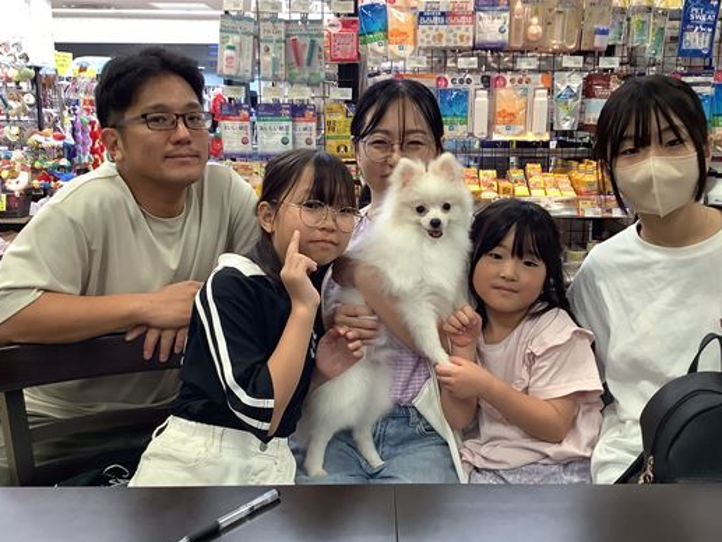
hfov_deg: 51.3
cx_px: 381
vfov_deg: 39.6
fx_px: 751
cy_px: 247
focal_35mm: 36
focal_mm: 3.3
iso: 100
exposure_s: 1/50
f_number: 2.4
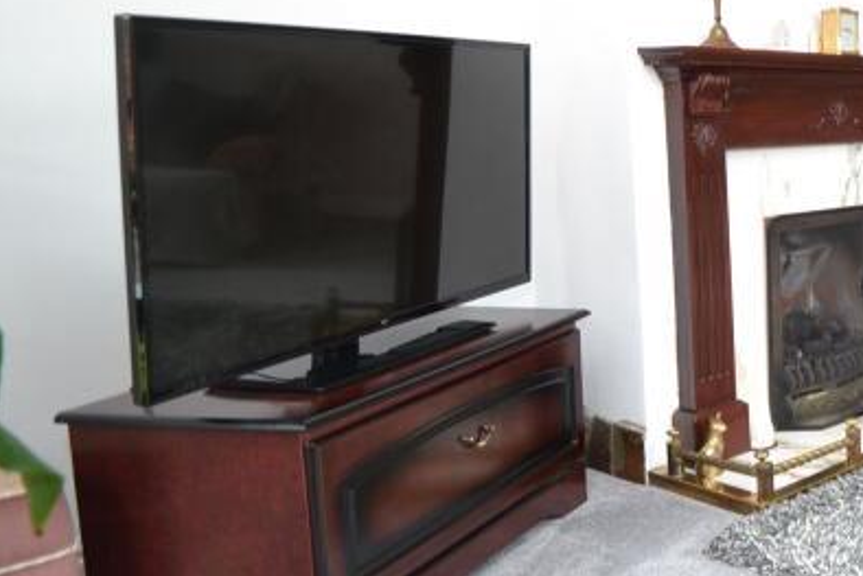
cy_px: 207
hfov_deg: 34.9
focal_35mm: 39
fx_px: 935
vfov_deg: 34.0
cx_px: 1117
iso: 400
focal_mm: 10
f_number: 4
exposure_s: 1/60
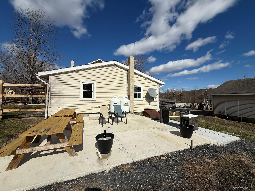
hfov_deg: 102.1
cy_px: 96
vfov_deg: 85.7
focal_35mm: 14
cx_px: 128
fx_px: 103
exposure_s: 1/7634
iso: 40
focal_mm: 2.22
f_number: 2.2
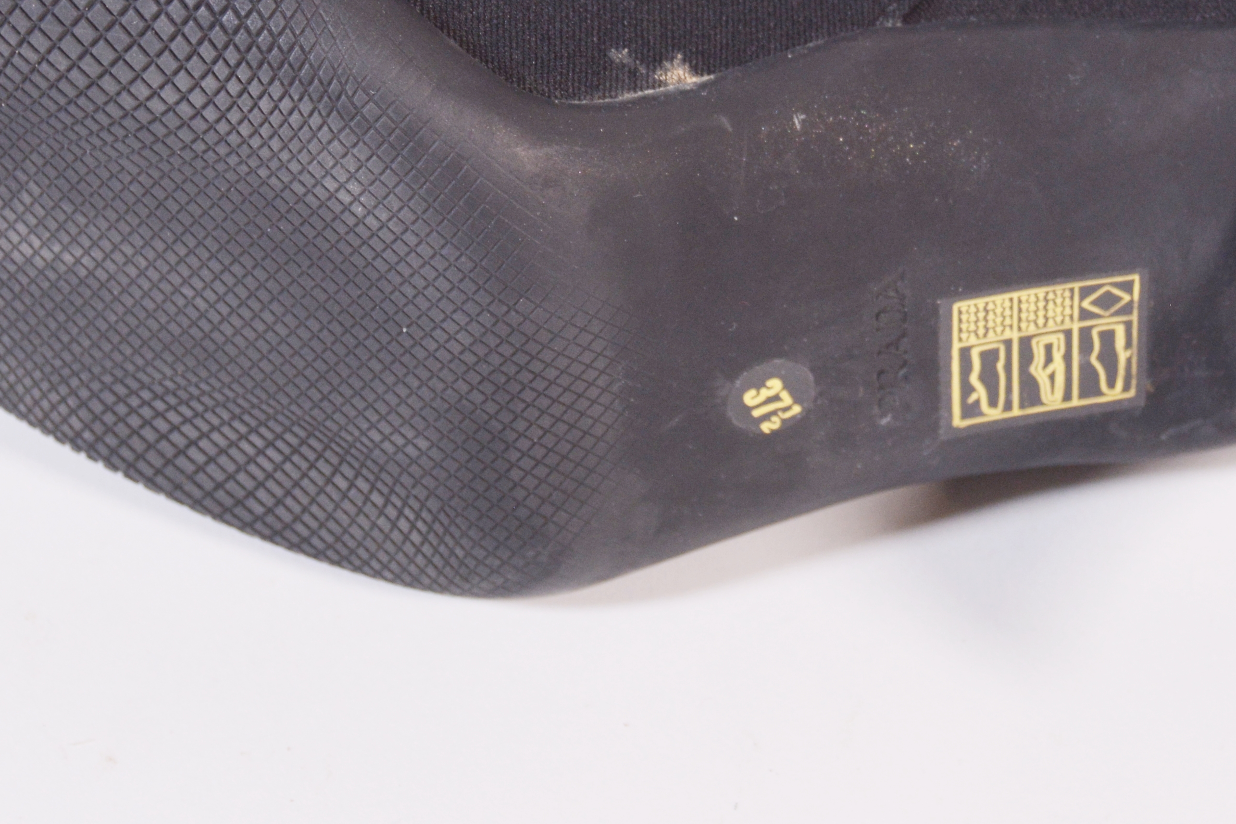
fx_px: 3364
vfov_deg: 13.7
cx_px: 772
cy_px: -89
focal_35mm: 98
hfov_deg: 20.8
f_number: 5
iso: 400
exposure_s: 1/100
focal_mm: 28
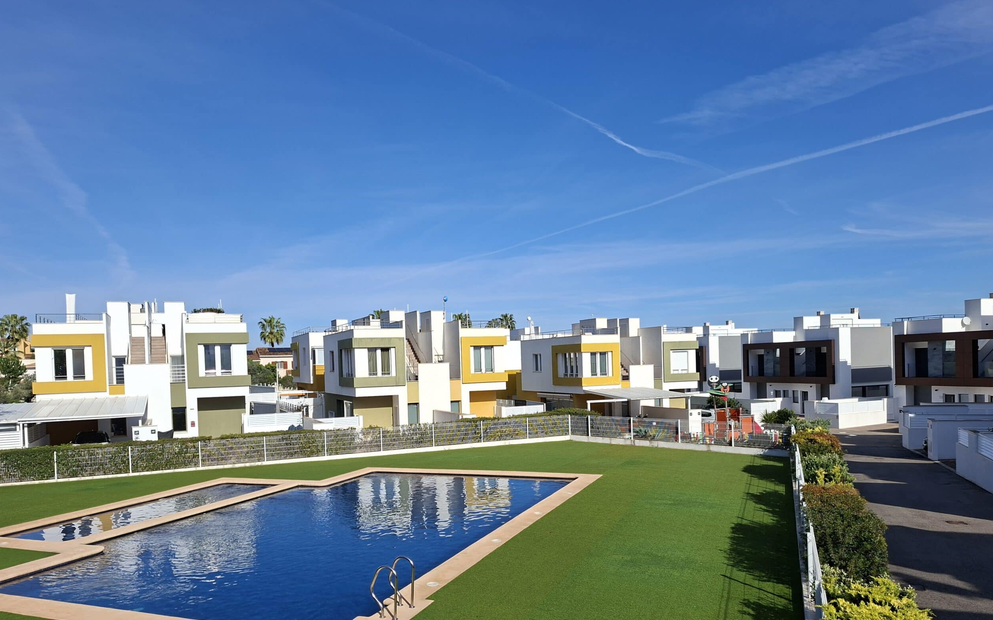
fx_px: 676
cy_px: 380
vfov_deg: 48.9
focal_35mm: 25
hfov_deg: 72.6
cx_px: 492
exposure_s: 1/2967
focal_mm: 5.54
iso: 50
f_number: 1.8
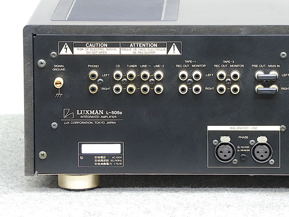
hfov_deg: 7.5
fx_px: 2212
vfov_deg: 5.6
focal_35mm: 265
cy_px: 108
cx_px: 144
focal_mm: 47.5
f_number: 5.6
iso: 200
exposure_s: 1/2
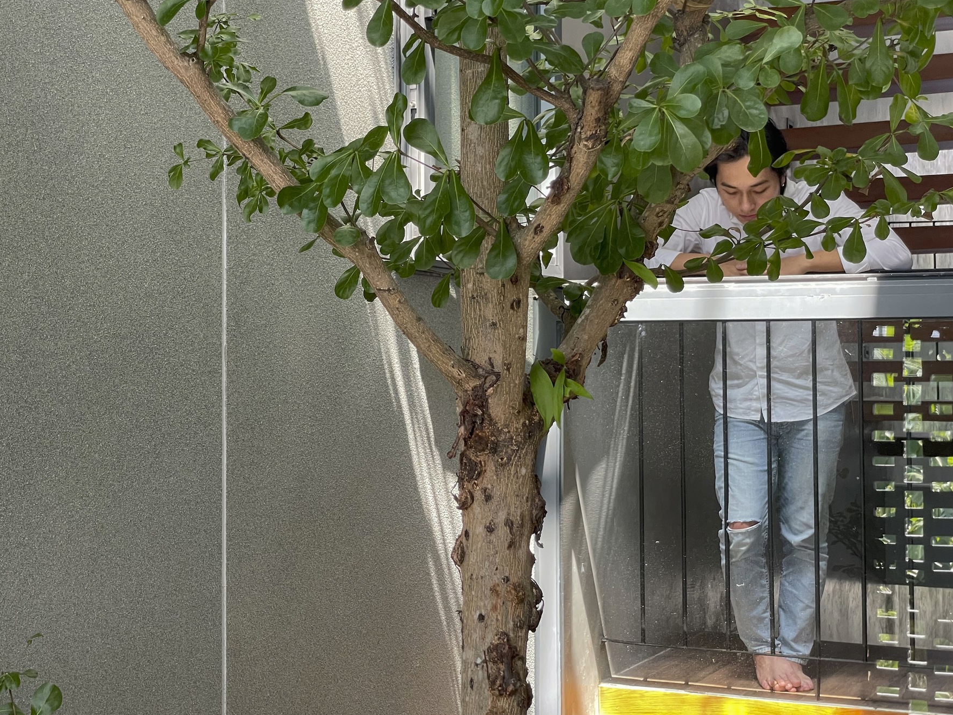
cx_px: 426
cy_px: 323
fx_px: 1624
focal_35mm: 59
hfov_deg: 32.7
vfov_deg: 24.8
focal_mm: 6
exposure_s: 1/99
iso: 125
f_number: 2
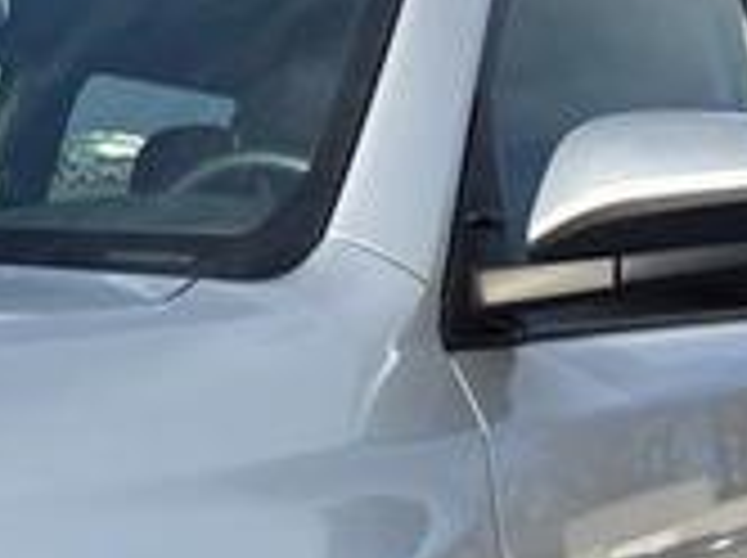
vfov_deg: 18.0
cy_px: 590
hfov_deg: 24.6
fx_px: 1702
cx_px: 252
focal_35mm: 79
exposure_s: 1/2075
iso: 50
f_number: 1.6
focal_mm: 5.96
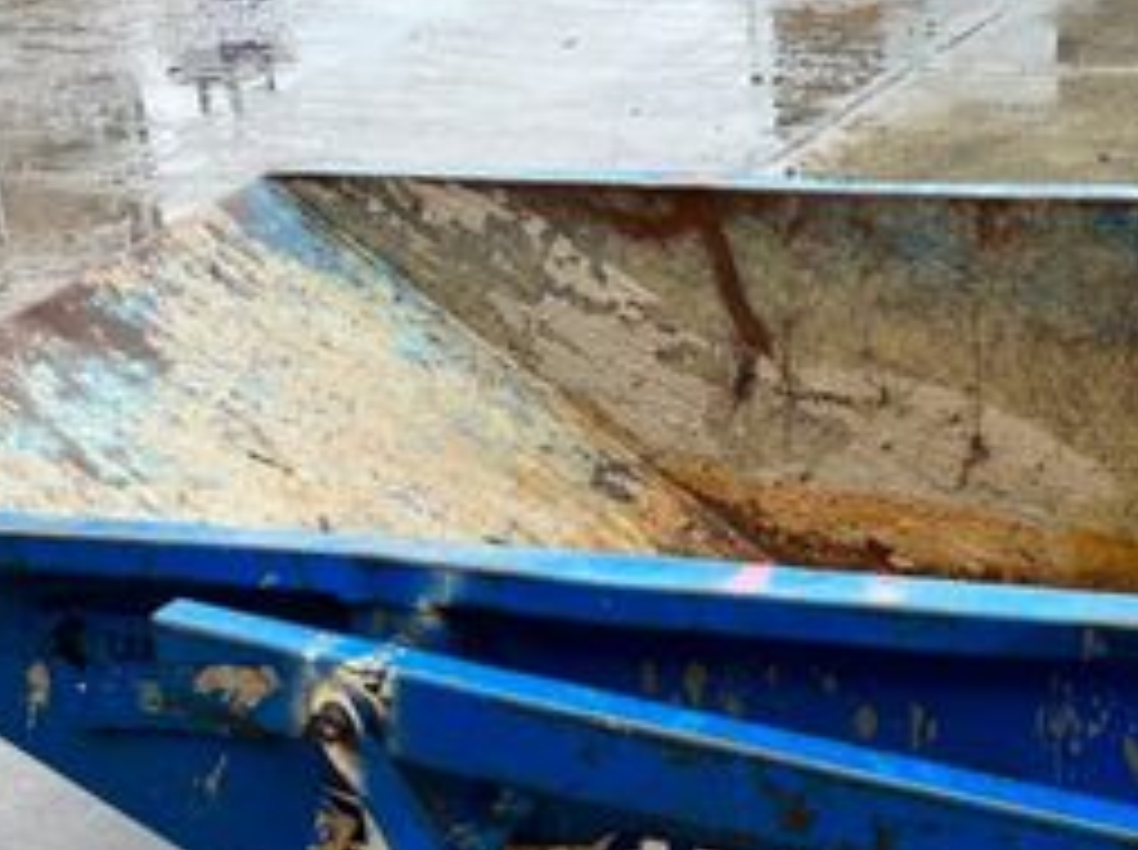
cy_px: 742
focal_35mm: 57
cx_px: 787
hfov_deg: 33.4
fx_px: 1871
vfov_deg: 24.9
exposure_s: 1/121
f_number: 1.78
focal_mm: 6.86
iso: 100
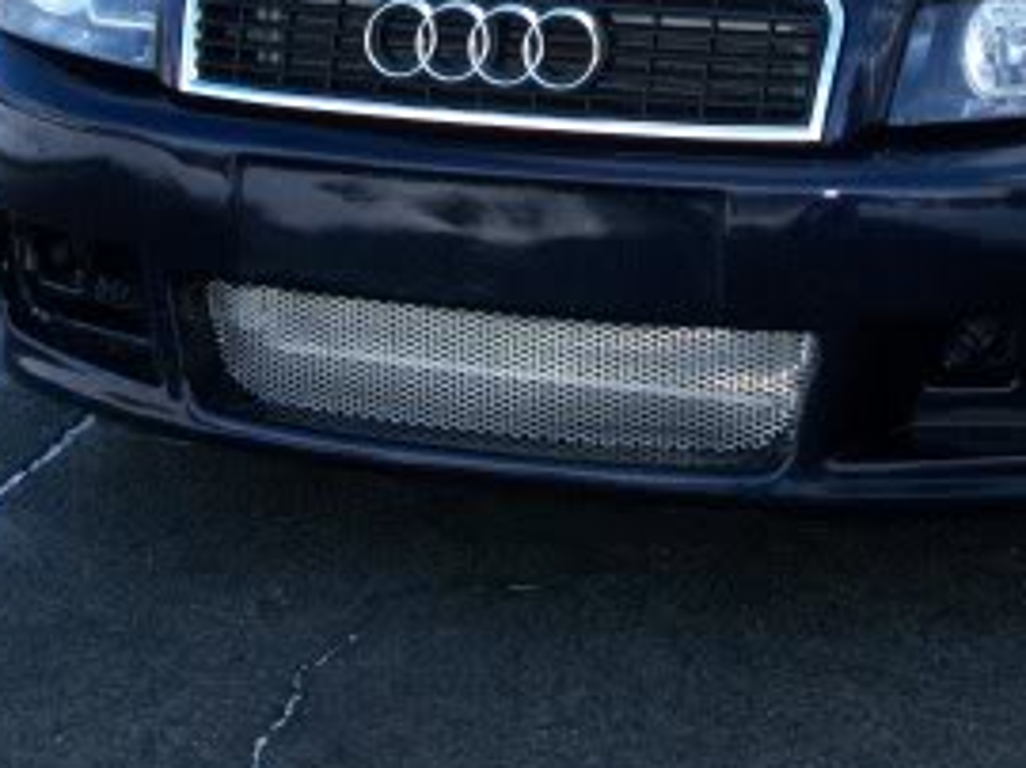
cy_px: 27
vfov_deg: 17.4
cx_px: 737
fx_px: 2458
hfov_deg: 23.4
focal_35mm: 83
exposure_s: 1/500
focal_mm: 6.3
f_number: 3.1
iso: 187
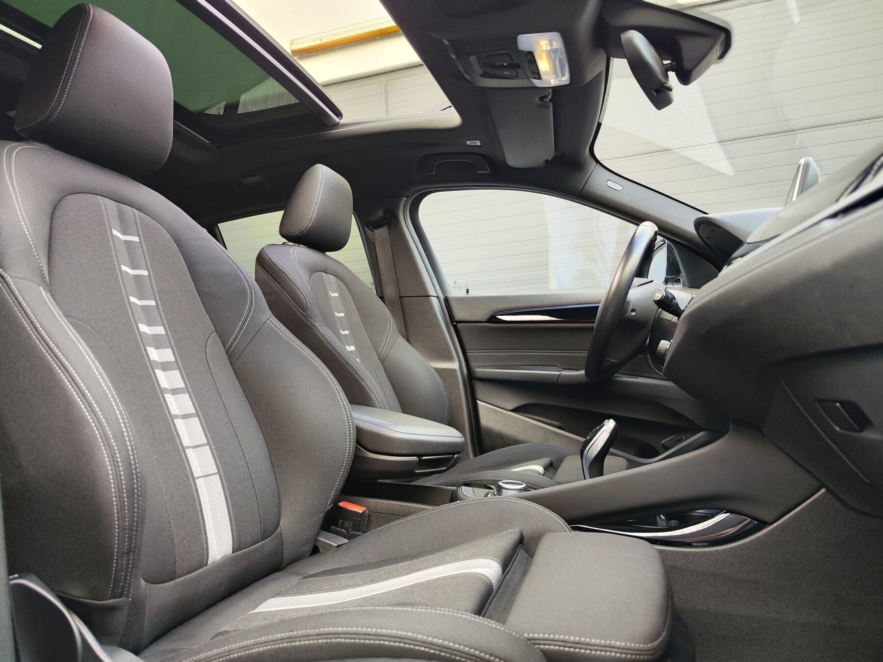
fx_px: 587
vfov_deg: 58.9
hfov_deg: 73.9
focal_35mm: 23
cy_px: 331
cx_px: 442
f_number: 1.69
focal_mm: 7.01
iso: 126
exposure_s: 1/100
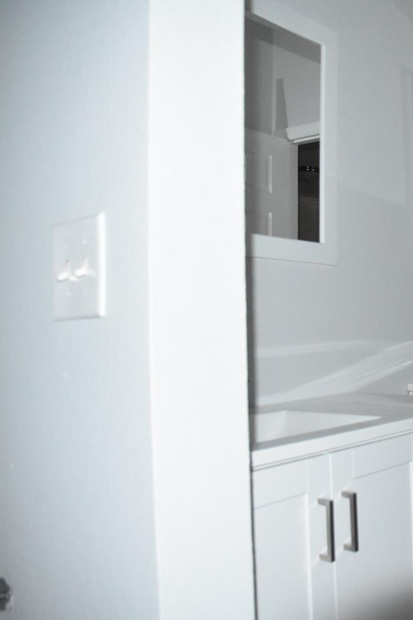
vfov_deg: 51.9
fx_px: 637
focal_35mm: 37
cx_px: 473
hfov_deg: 31.2
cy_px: 307
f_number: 3.5
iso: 6400
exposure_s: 1/60
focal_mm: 16
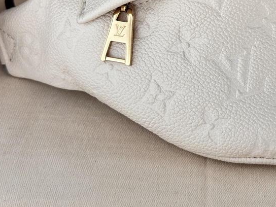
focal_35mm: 89
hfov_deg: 21.6
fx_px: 710
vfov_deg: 16.4
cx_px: 243
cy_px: 35
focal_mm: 6.76
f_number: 1.78
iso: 64
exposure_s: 1/248
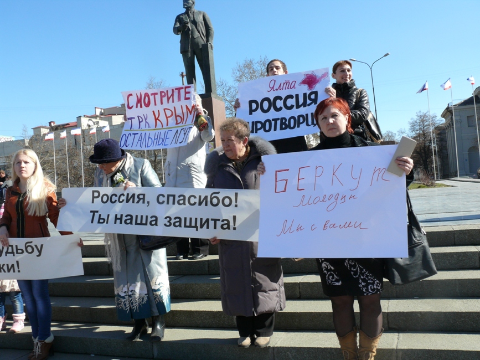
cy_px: 180
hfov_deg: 52.6
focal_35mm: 35
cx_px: 240
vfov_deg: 40.7
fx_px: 485
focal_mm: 7.4
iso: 100
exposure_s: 1/400
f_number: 5.6
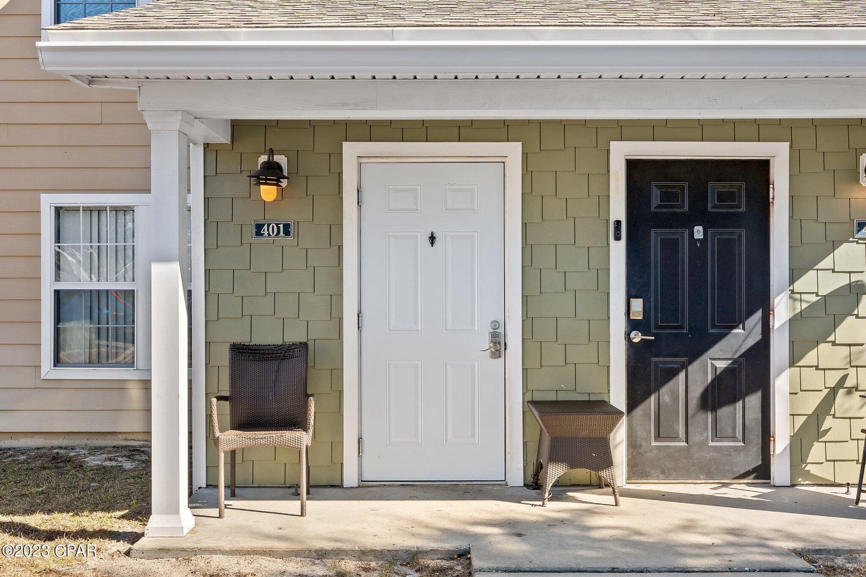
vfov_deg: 40.0
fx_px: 794
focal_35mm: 33
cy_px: 288
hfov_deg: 57.2
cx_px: 433
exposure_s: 1/60
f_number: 10
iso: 100
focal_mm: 22.2
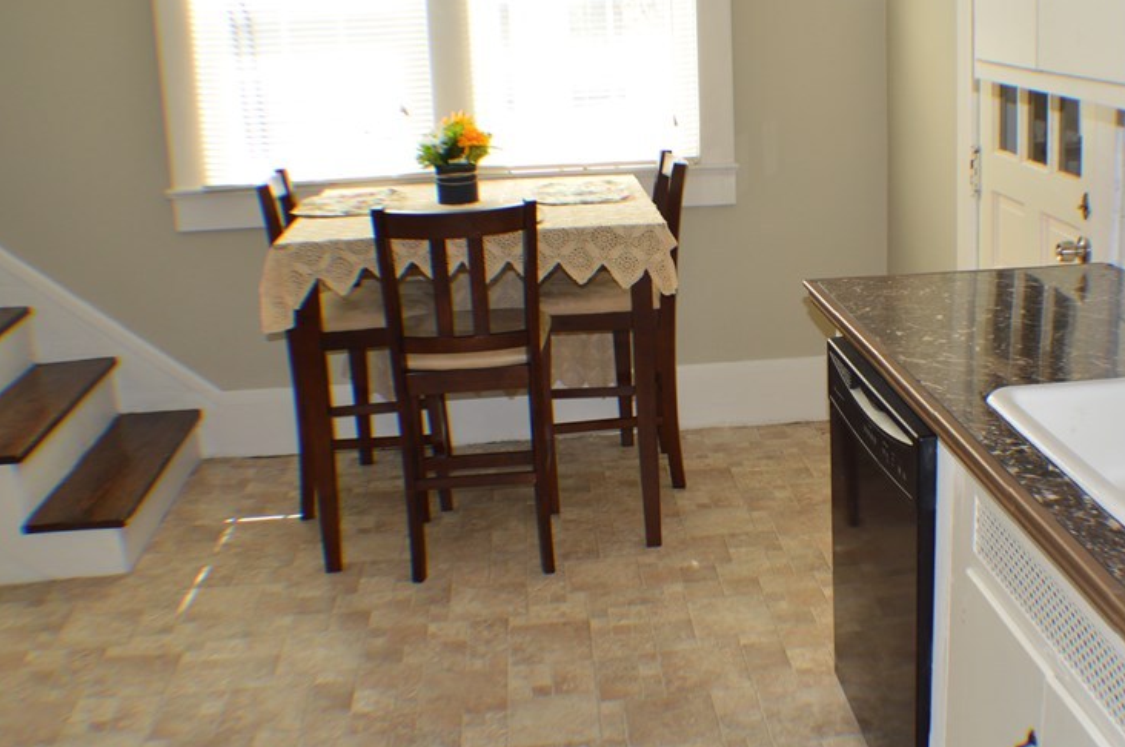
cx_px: 760
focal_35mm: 49
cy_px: 344
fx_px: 1529
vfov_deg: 27.4
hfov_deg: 39.9
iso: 400
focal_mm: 22
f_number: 4
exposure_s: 1/125
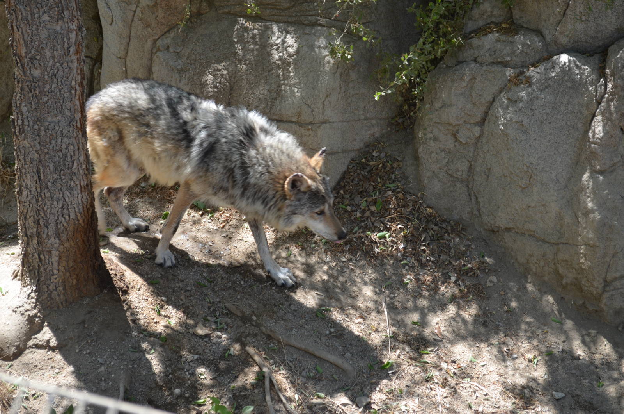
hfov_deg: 24.7
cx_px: 312
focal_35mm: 82
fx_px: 1427
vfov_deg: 16.5
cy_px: 207
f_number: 6.3
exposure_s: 1/160
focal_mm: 55
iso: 200
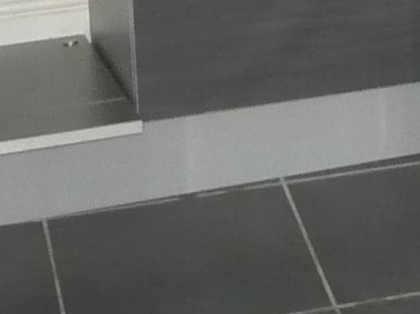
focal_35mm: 177
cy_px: -387
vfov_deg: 7.9
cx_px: 561
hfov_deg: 10.9
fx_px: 2147
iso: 320
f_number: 3.3
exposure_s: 1/30
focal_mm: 4.6
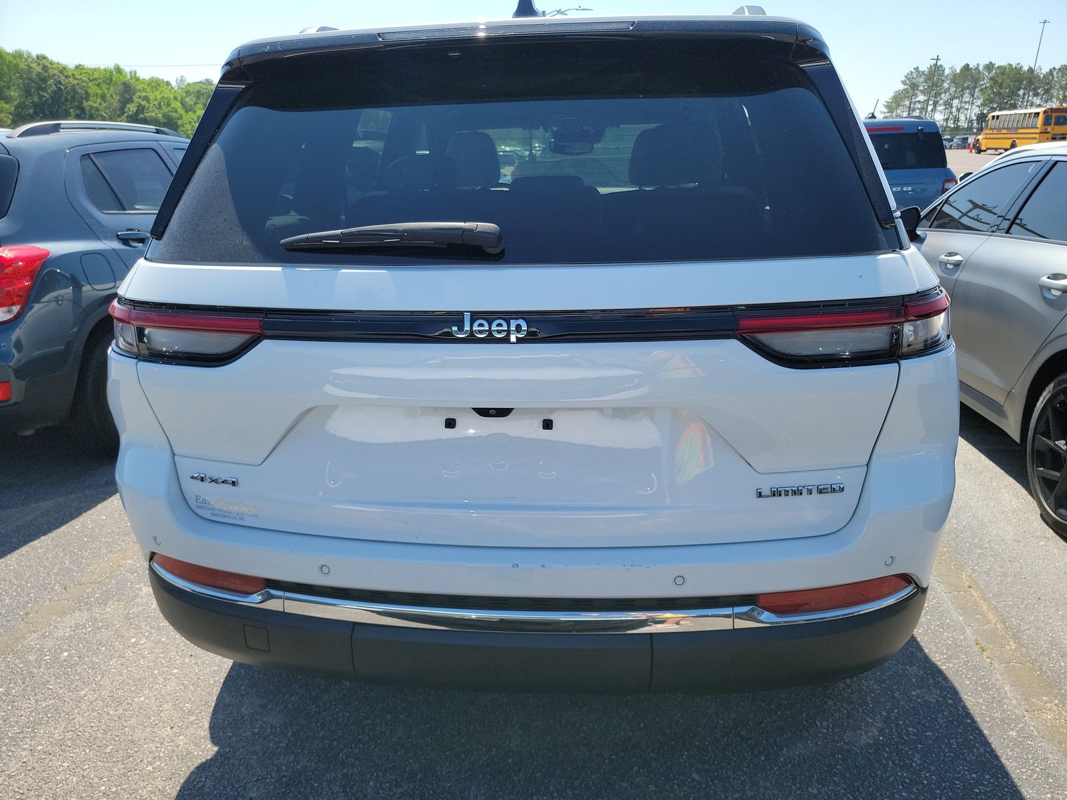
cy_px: 400
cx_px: 534
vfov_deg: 56.8
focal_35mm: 24
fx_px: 740
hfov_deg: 71.6
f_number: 1.8
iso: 50
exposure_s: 1/517
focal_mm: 6.7
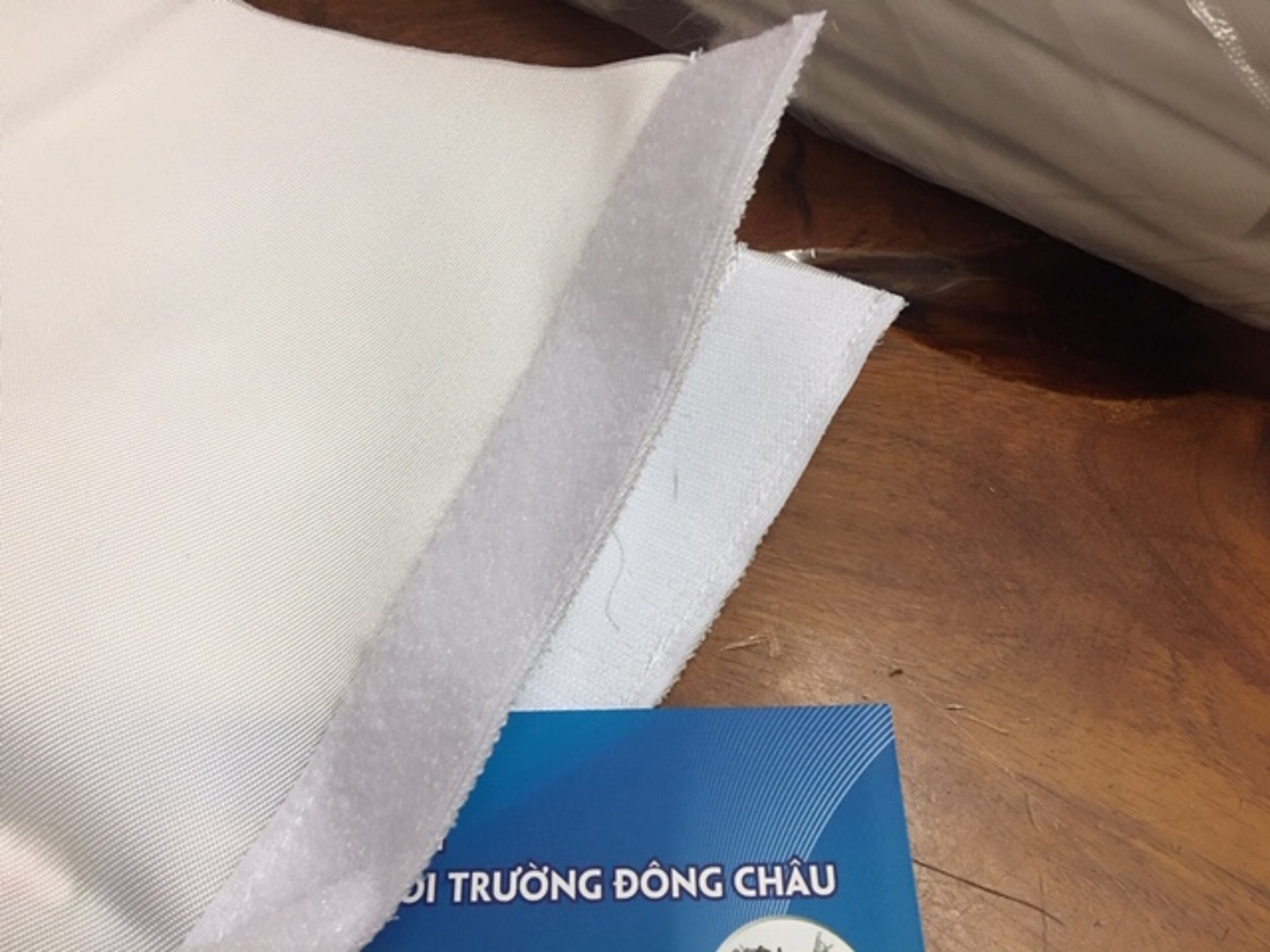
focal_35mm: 29
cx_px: 635
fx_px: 1064
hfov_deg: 61.7
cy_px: 476
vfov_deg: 48.2
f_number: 2.2
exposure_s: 1/17
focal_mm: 4.15
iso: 100
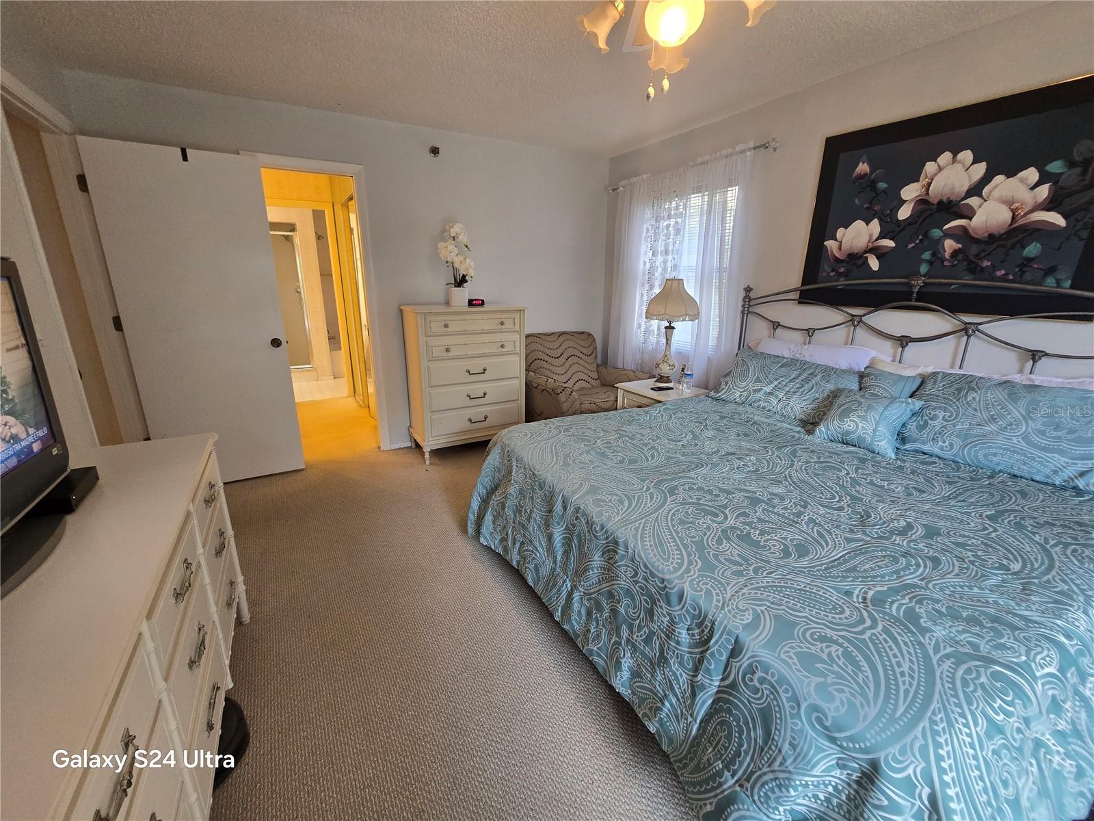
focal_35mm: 13
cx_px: 547
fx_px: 411
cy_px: 410
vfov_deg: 89.9
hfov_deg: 106.2
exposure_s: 1/60
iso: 250
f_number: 2.2
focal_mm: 2.2
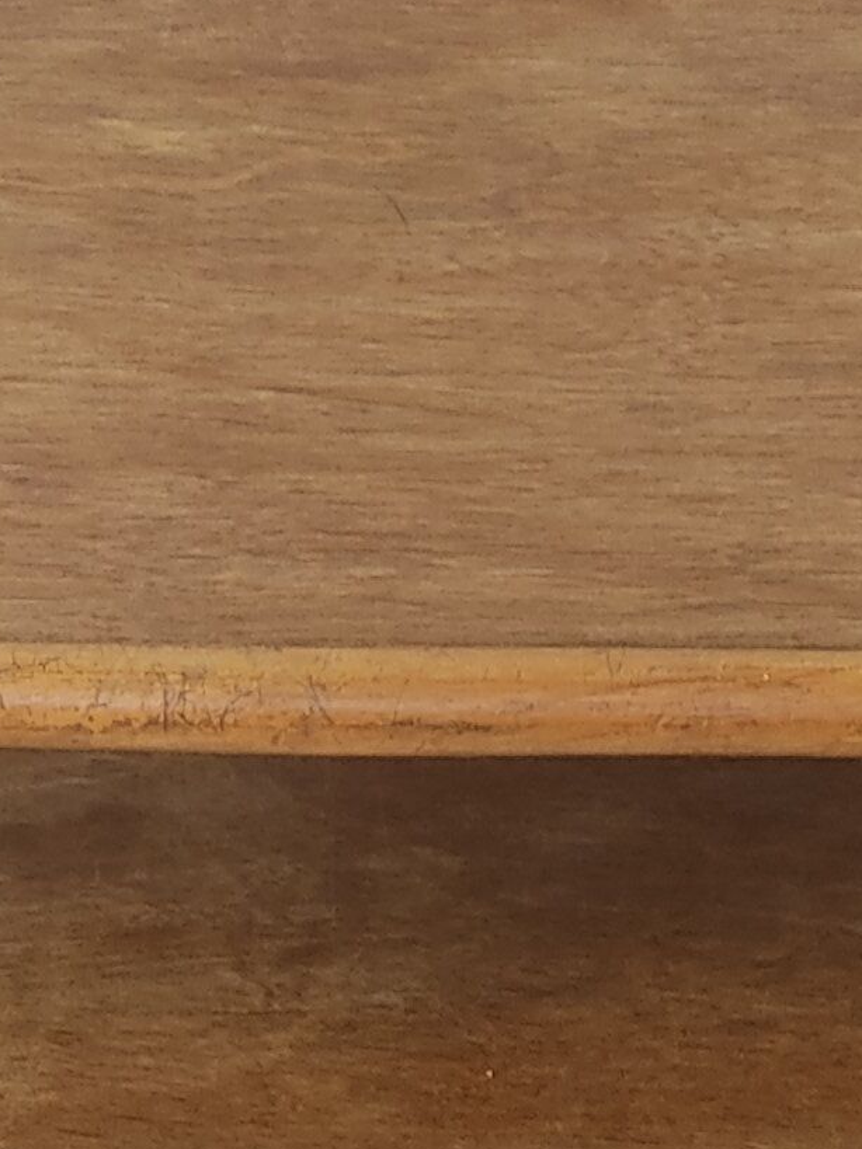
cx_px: 803
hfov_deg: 11.6
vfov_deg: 15.5
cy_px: 619
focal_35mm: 127
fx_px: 4218
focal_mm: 4.74
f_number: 1.79
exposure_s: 1/33
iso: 491
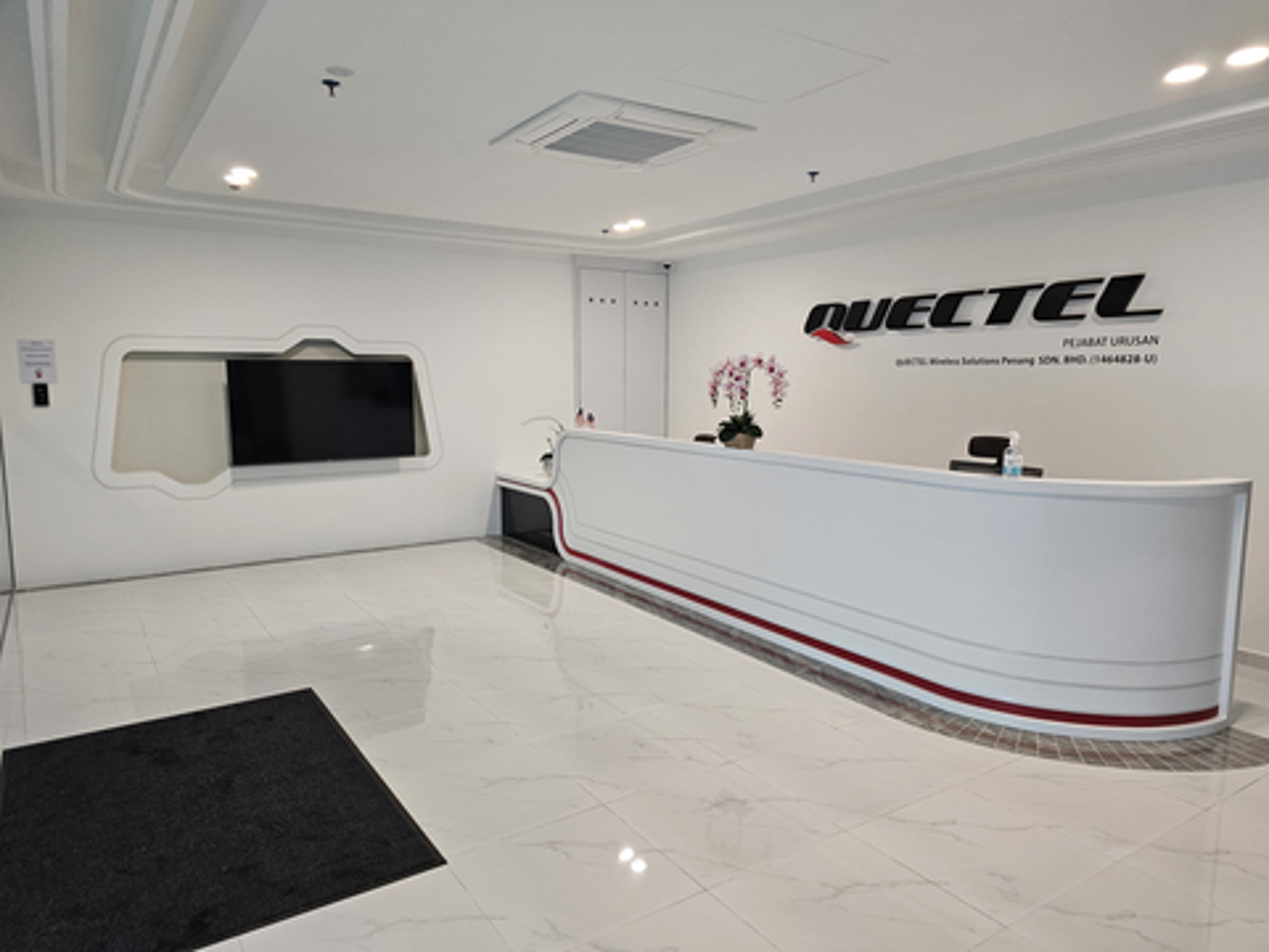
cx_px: 634
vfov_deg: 58.9
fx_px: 843
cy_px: 476
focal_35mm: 23
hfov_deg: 73.9
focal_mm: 6.3
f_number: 1.7
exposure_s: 1/142
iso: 250
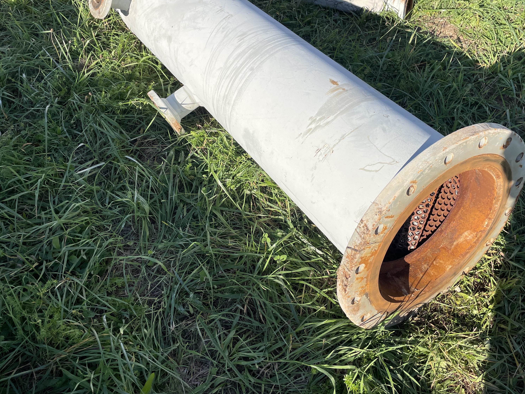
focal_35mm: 35
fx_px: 531
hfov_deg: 52.4
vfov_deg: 40.4
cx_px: 307
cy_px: 148
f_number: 1.6
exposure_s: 1/2506
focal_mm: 4.2
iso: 32
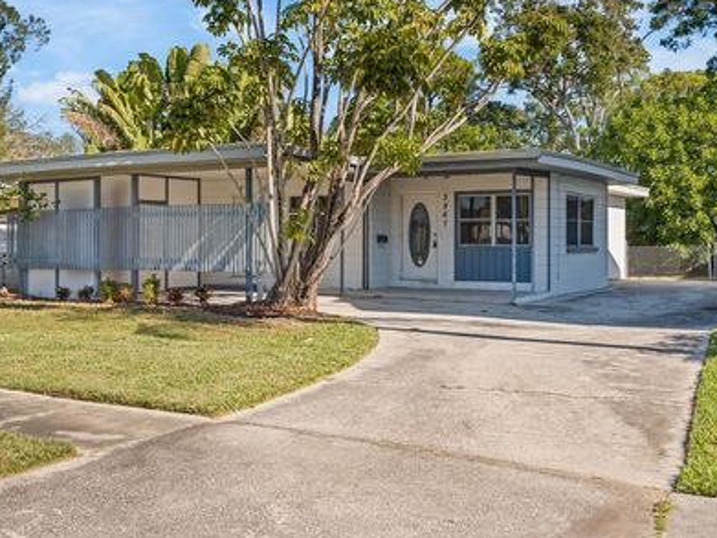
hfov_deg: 43.7
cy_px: 238
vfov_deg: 33.5
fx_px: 890
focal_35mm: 43
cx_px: 293
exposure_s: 1/125
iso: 250
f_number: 9
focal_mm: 35
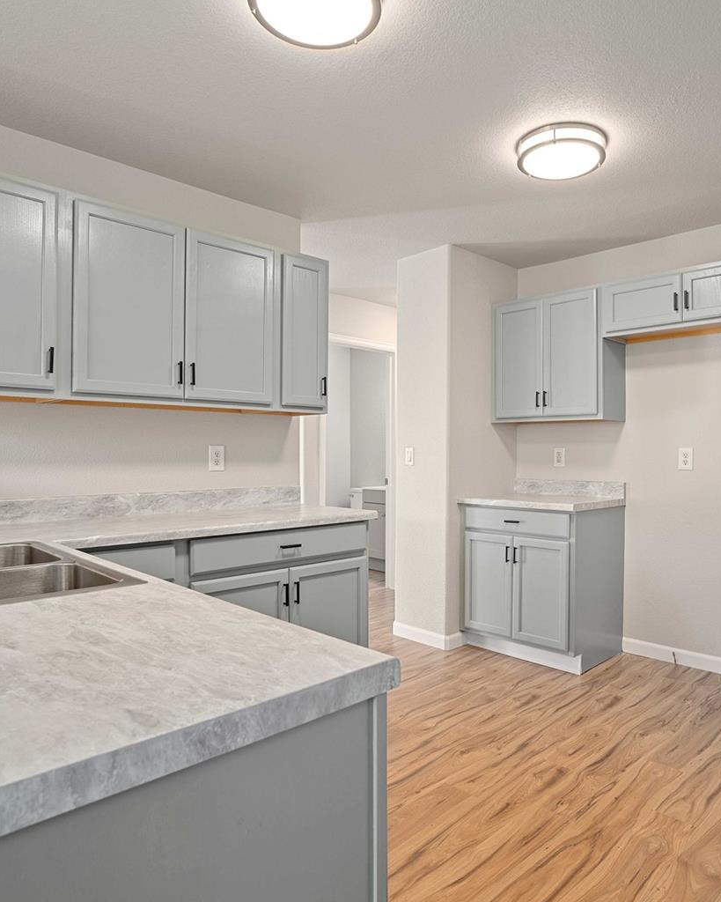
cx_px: 422
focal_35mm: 22
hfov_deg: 62.7
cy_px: 449
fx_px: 587
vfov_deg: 75.0
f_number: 9
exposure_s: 1/2
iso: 100
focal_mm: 15
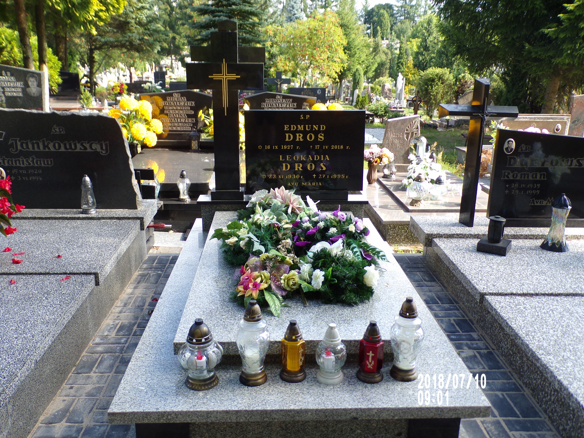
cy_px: 219
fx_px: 540
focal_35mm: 32
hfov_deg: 56.8
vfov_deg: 44.2
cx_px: 292
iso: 80
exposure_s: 1/150
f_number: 3.2
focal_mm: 5.8
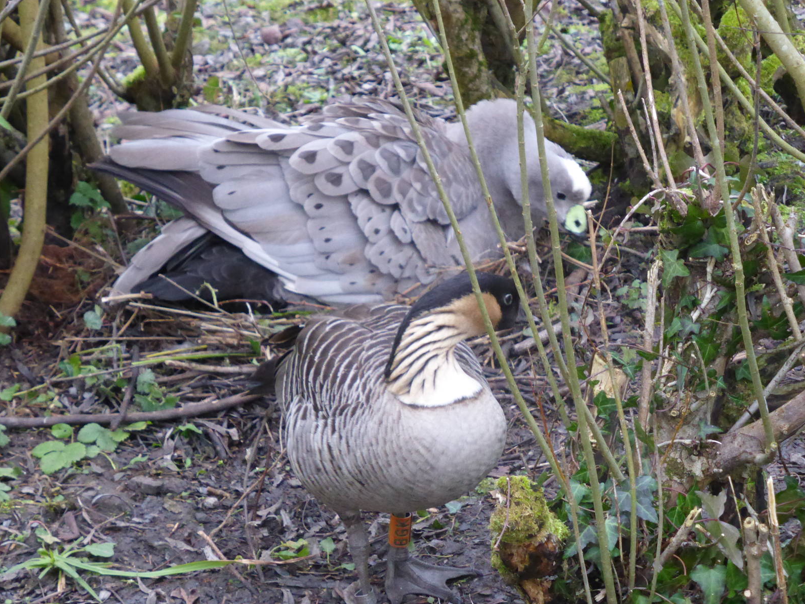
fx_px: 3745
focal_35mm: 161
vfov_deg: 9.2
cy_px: 303
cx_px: 403
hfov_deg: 12.3
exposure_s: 1/60
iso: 800
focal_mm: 25.9
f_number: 5.4
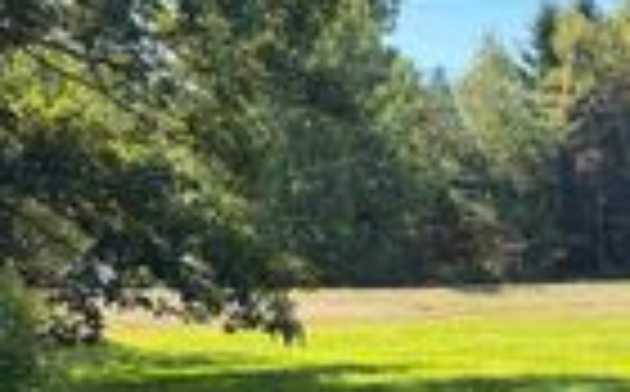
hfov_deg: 22.8
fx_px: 1560
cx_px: 328
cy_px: 466
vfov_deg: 13.9
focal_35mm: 91
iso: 100
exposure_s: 1/1585
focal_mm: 6.76
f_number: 1.78
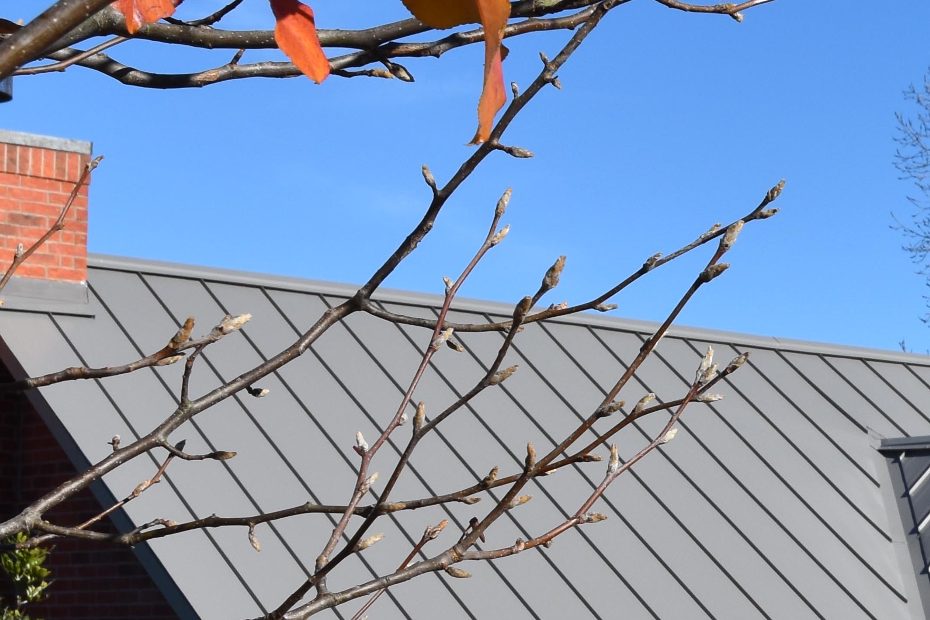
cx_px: 1026
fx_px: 2634
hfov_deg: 19.2
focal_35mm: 102
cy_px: 626
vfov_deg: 13.2
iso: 200
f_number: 10
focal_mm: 20
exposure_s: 1/400
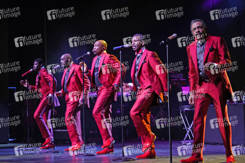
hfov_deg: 31.0
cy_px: 82
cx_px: 122
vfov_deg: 20.9
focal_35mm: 65
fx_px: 442
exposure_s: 1/160
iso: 1600
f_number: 5.6
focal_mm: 65
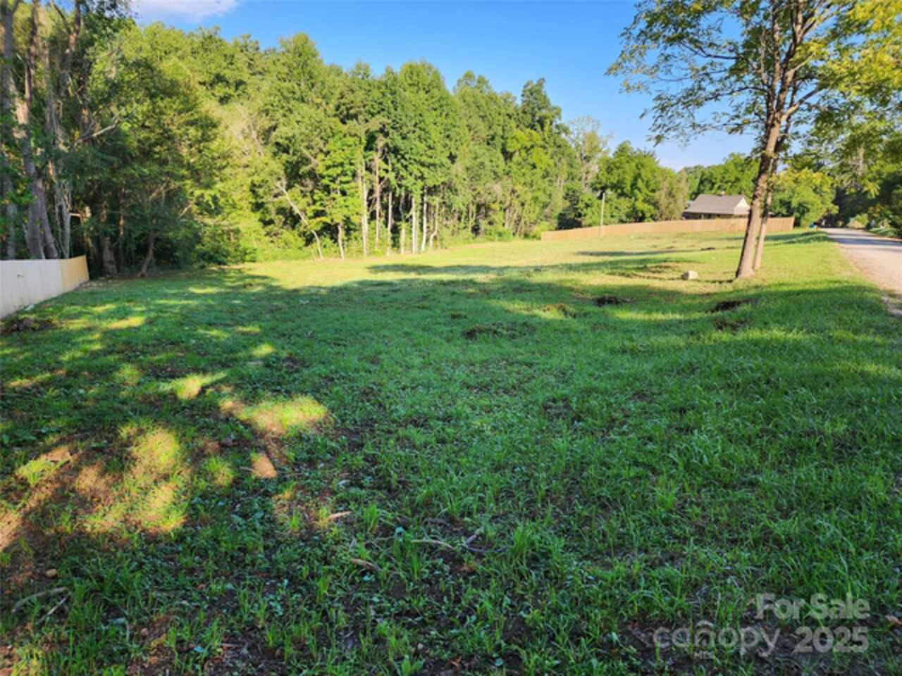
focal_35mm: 23
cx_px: 451
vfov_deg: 58.9
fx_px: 599
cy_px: 338
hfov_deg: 73.9
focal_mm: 6.4
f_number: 1.8
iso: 12
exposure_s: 1/256
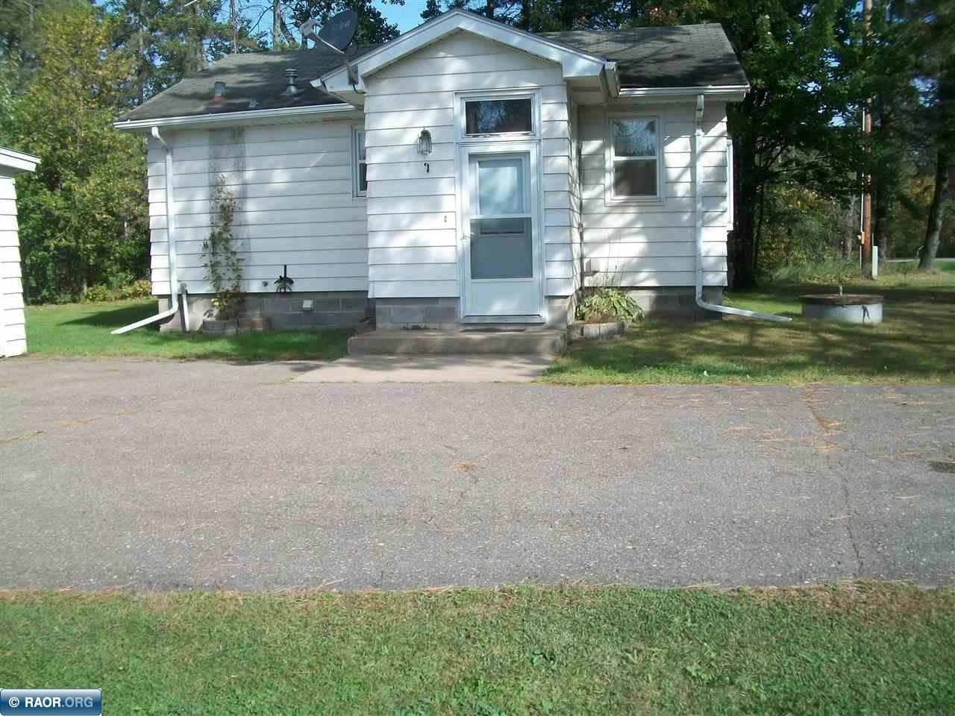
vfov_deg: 44.2
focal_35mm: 32
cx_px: 478
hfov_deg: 56.8
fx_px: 883
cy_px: 358
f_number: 5.5
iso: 80
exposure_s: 1/250
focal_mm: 5.7
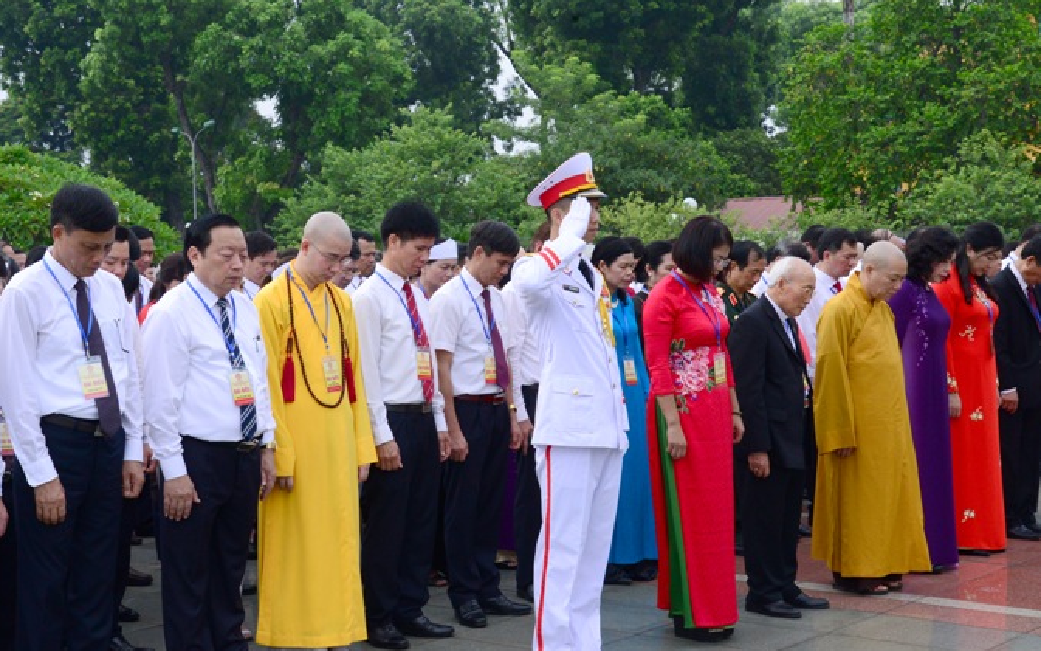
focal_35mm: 50
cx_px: 579
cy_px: 374
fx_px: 1419
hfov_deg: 40.2
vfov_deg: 25.8
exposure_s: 1/500
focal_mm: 44
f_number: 11
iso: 1250
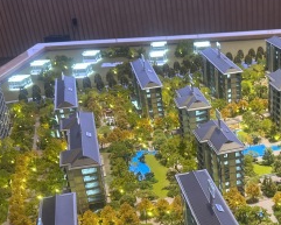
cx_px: 199
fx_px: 474
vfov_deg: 26.0
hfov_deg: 32.6
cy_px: 192
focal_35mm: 57
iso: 125
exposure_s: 1/100
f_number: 1.78
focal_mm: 6.86
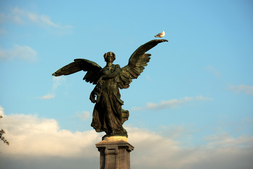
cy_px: 84
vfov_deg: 4.6
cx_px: 126
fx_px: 2108
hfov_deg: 6.9
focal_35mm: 300
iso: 160
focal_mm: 200
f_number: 8
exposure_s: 1/320
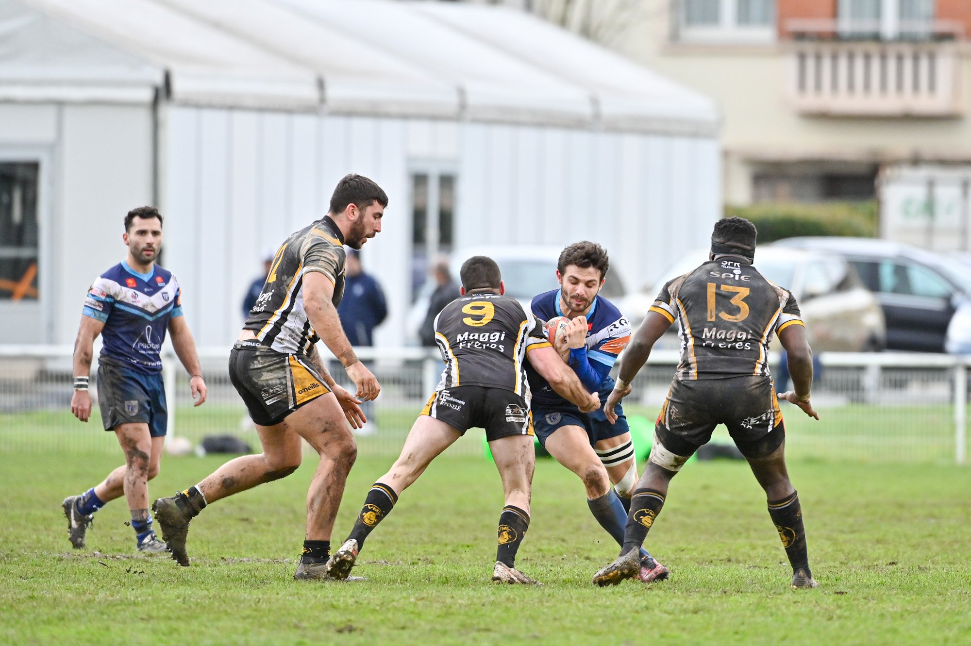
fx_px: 10782
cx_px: 486
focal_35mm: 400
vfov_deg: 3.4
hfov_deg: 5.2
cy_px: 323
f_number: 4
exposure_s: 1/1600
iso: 1000
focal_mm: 400
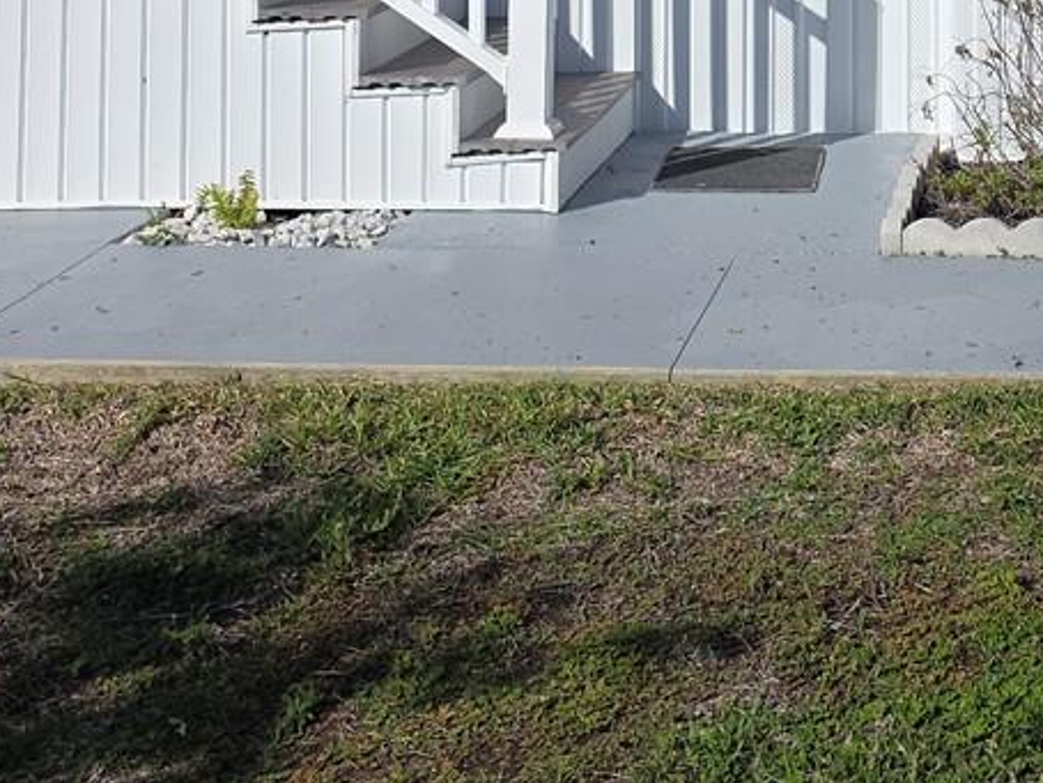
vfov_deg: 16.9
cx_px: 1073
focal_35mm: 81
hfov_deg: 23.0
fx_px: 2442
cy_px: -315
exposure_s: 1/1884
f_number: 1.7
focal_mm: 6.3
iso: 12
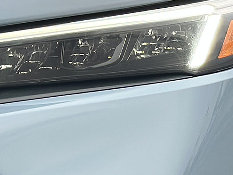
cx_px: 109
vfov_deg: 7.6
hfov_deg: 10.2
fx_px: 1306
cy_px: 35
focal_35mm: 194
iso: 64
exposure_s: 1/473
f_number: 1.78
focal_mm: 6.86
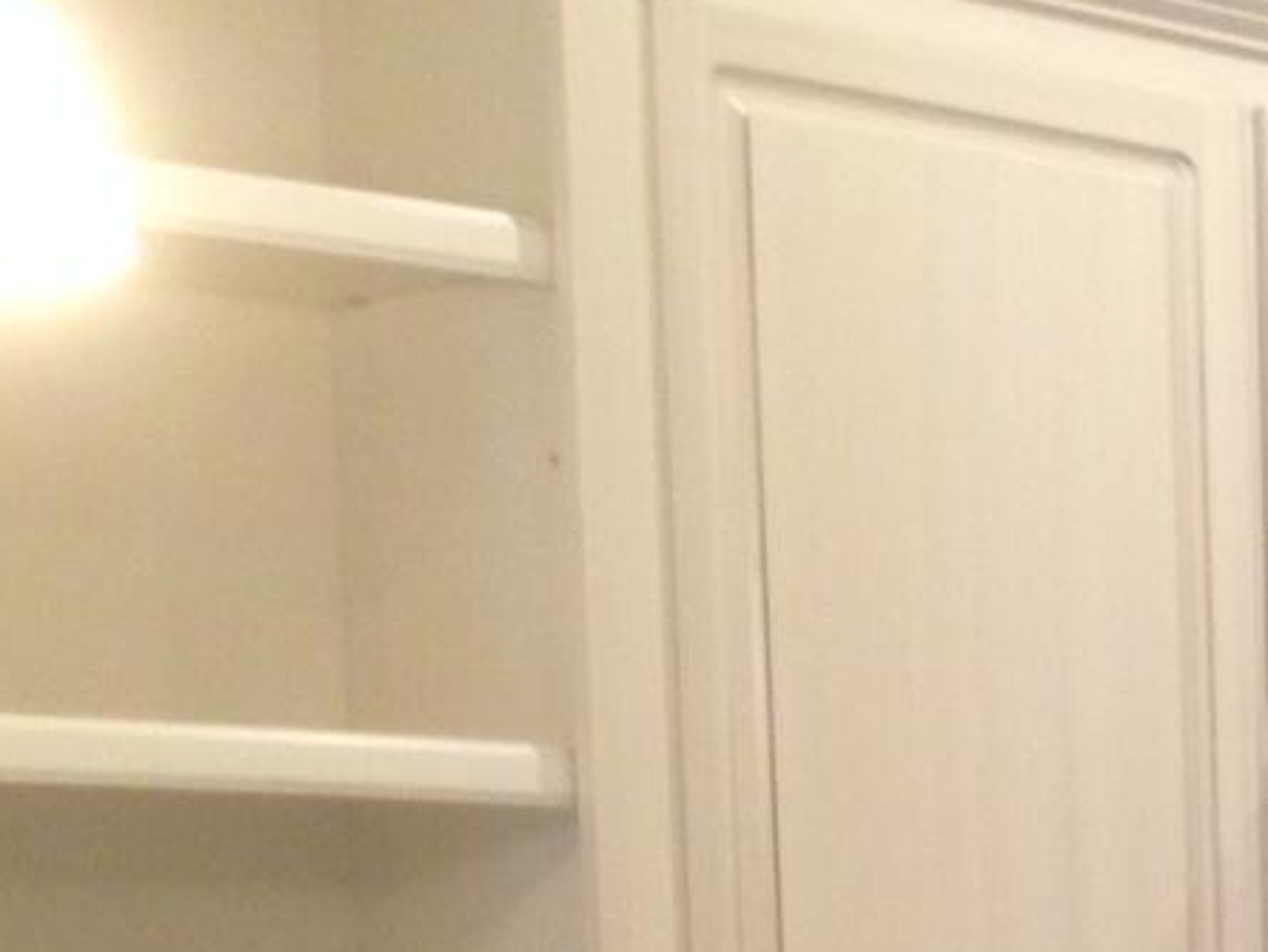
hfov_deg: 14.4
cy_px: 1499
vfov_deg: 11.6
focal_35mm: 121
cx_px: 2245
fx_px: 4433
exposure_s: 1/20
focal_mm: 4.12
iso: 100
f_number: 2.4
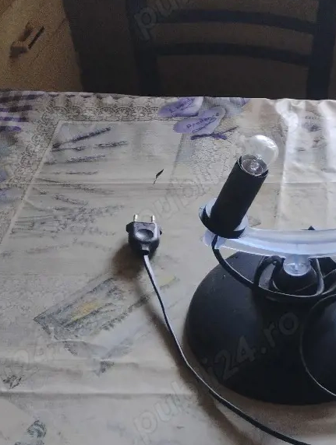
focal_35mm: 65
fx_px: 839
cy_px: 200
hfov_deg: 22.4
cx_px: 267
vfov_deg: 29.8
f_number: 1.8
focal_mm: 4.26
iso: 750
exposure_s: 1/50
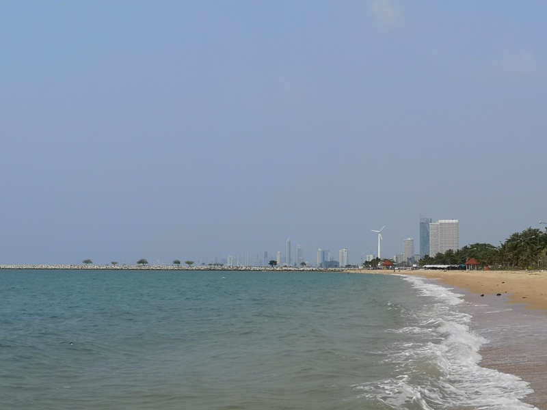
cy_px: 205
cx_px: 274
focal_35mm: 58
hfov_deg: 33.2
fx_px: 917
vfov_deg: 25.2
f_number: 1.8
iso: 50
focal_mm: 3.95
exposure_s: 1/3356
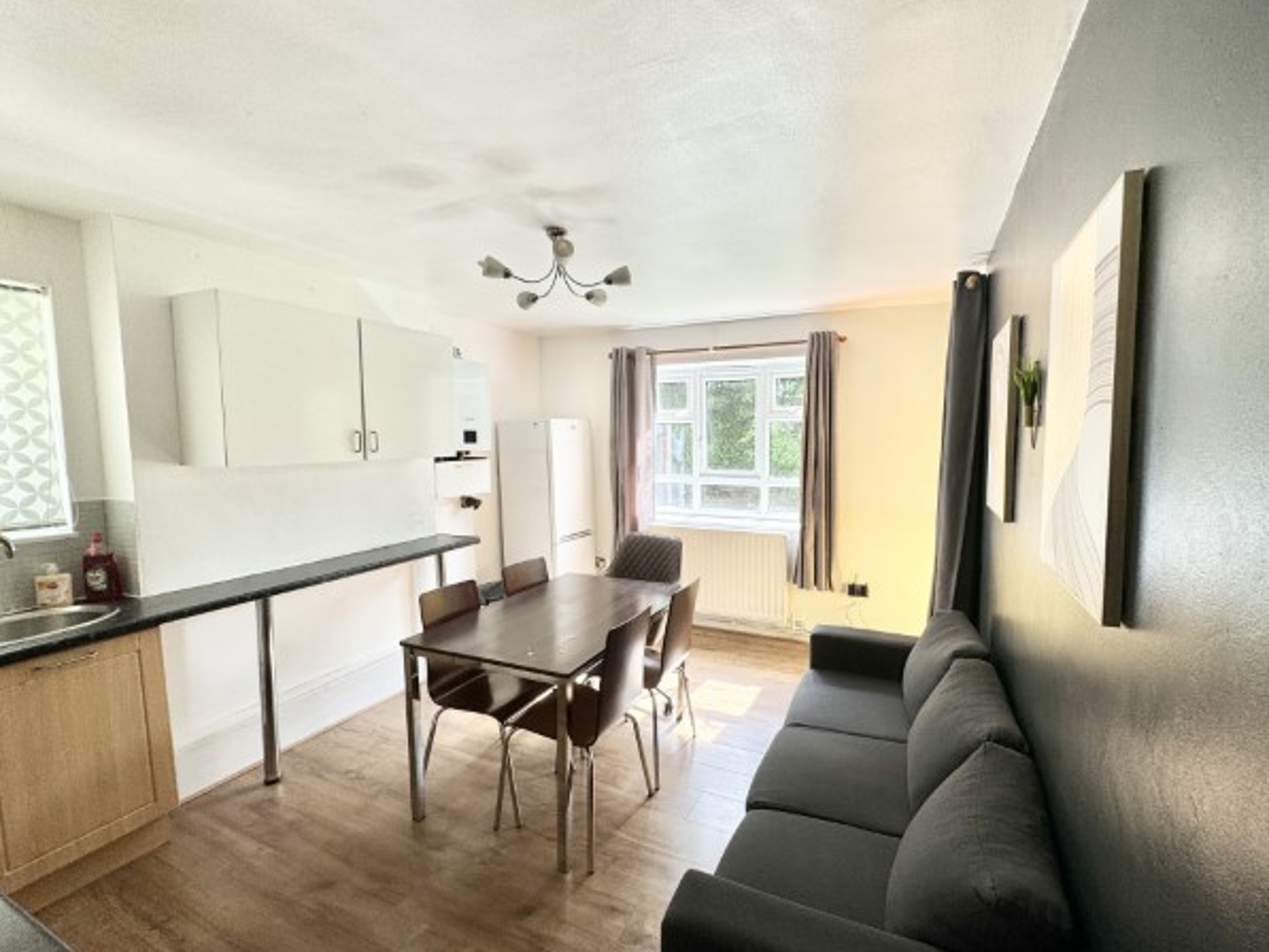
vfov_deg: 81.8
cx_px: 678
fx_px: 550
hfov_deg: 98.0
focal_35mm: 15
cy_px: 480
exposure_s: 1/99
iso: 64
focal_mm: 2.22
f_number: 2.2
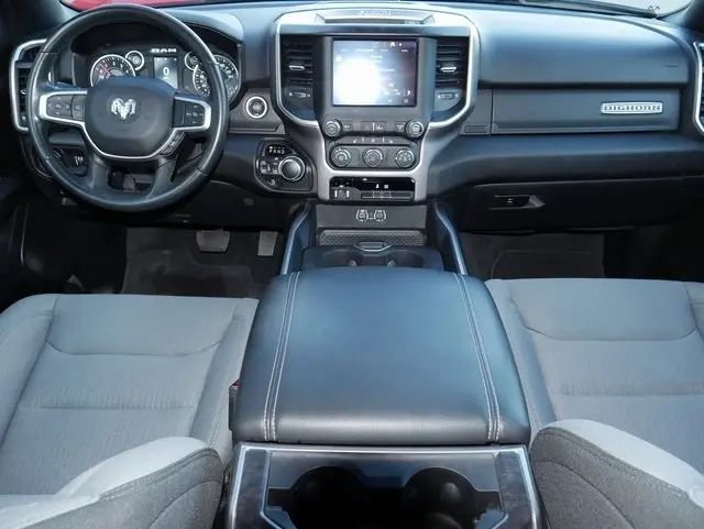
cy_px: 264
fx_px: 570
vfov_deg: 49.8
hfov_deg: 63.4
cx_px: 352
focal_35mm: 28
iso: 800
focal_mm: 14
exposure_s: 1/60
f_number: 5
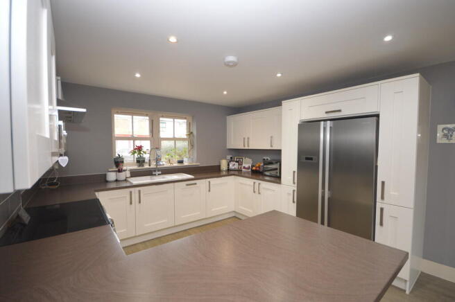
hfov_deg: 100.4
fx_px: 189
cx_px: 228
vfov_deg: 77.2
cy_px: 151
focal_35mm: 15
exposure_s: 1/60
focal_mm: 10
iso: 450
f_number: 4
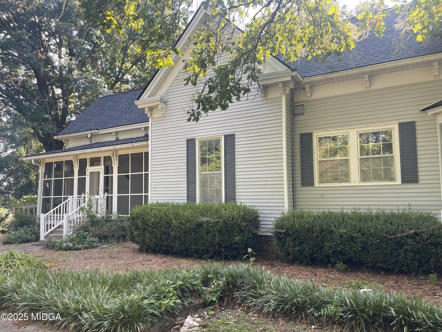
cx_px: 221
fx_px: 319
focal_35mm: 25
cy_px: 166
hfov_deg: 69.4
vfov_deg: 54.9
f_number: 1.6
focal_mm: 5.1
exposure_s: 1/230
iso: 32
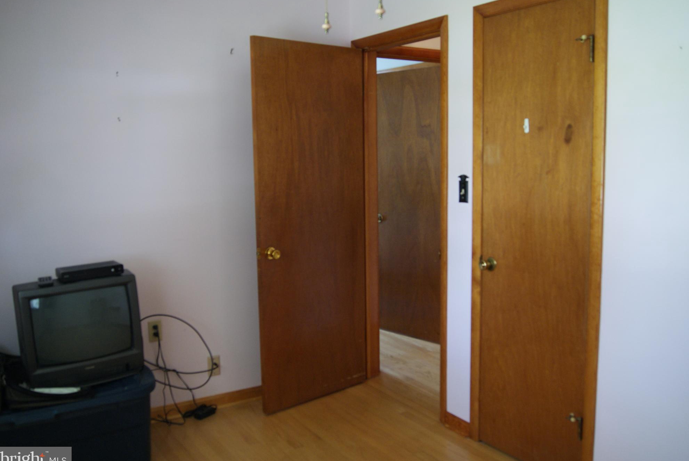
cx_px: 350
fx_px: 594
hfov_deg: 60.2
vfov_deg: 42.4
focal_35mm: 31
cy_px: 234
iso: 400
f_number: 4
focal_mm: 20
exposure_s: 1/15
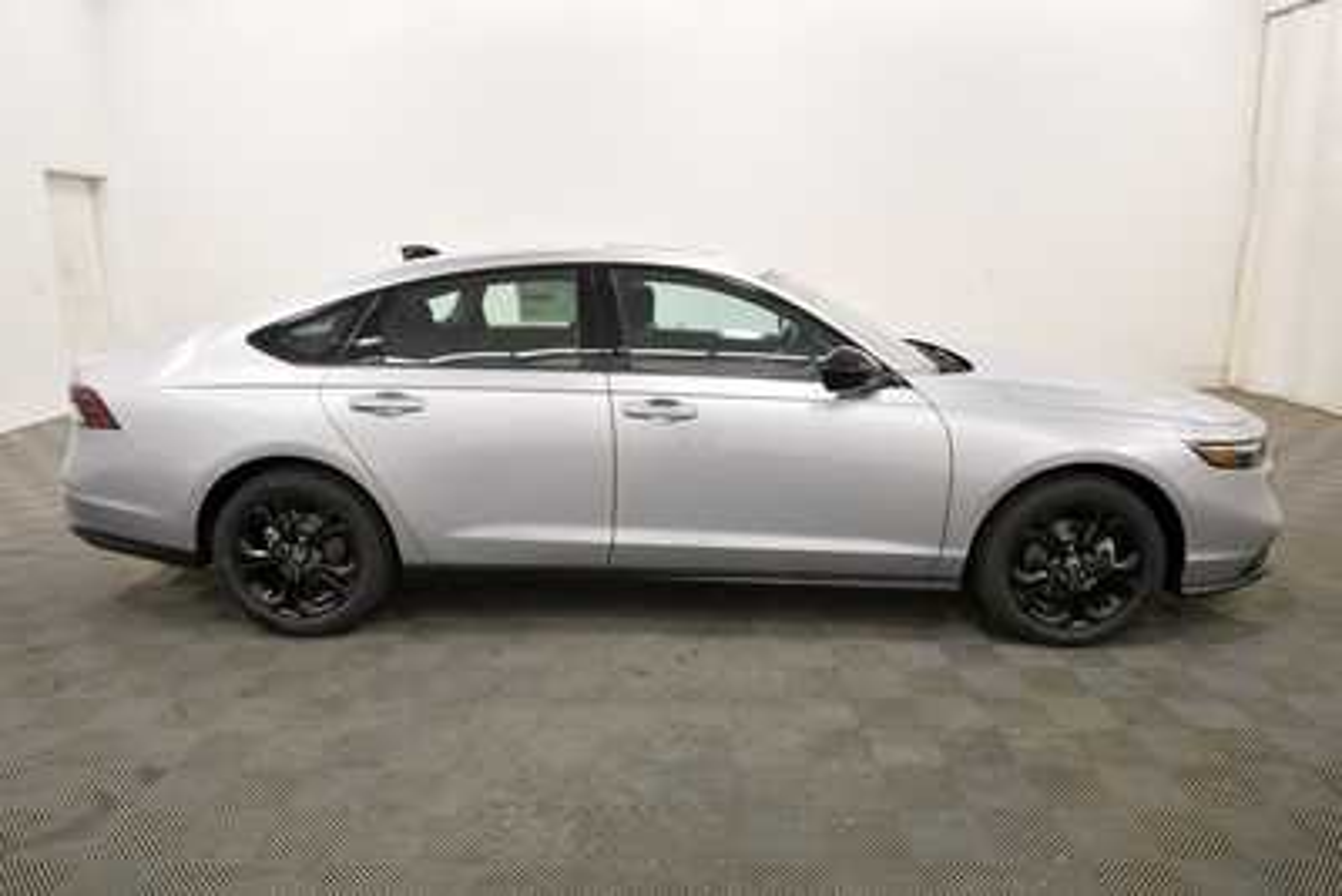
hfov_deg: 73.7
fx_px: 895
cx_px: 671
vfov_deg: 53.2
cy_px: 448
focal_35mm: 24
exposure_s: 1/160
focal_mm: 16
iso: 800
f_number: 5.3
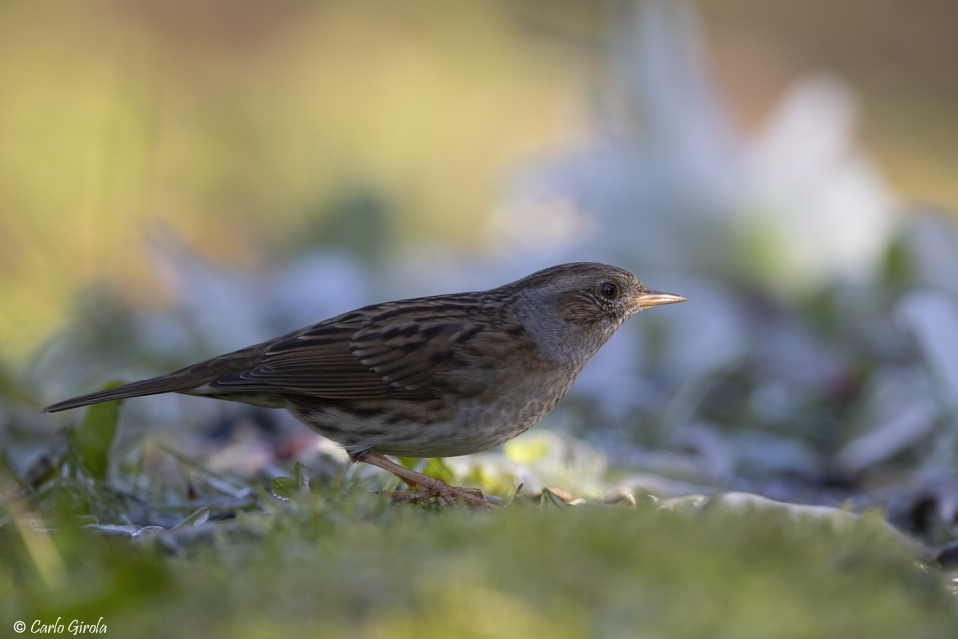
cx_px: 479
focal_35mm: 850
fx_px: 22618
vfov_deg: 1.6
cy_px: 320
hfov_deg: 2.4
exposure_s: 1/250
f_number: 5.6
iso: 2000
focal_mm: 850
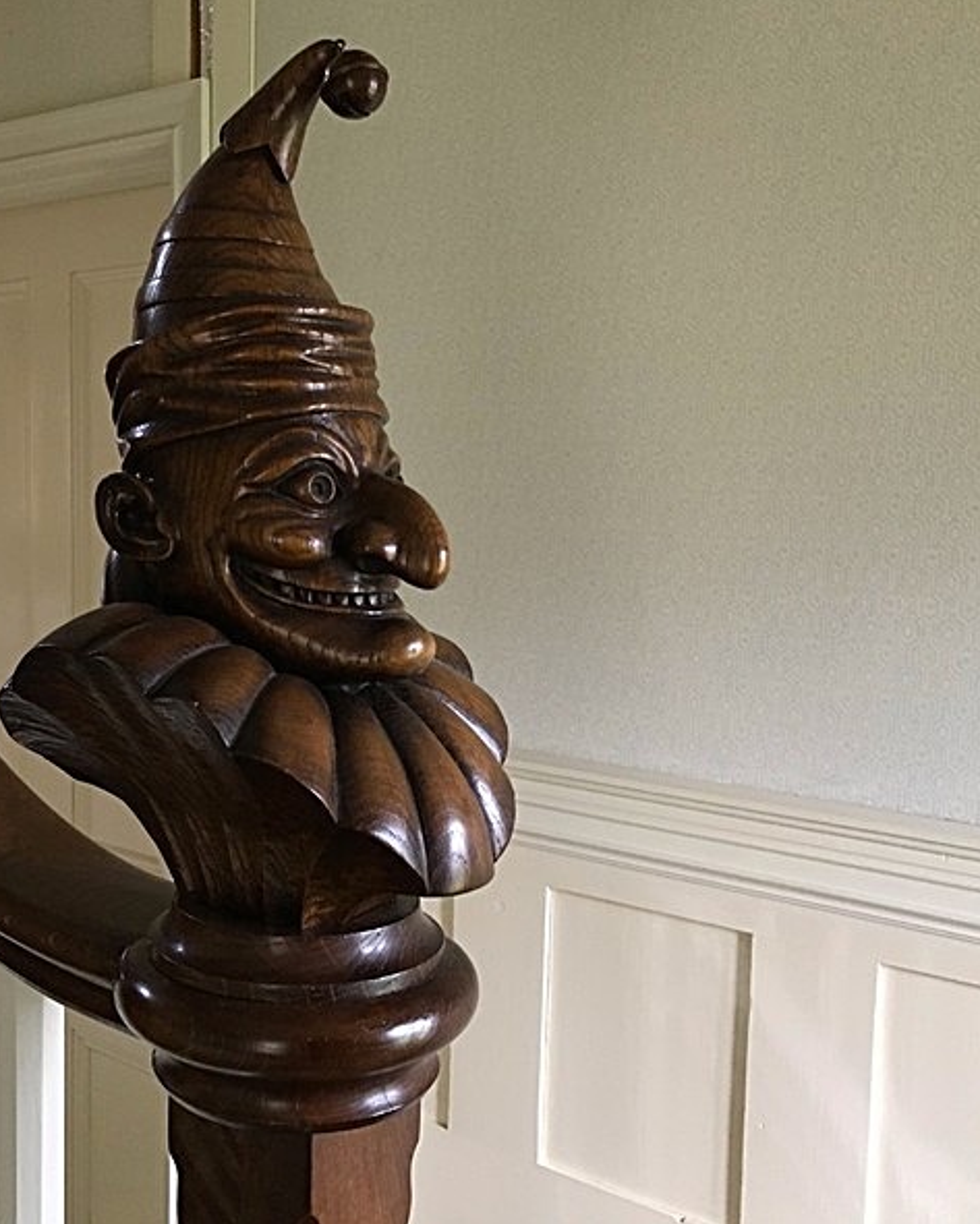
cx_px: 305
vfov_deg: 49.1
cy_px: 609
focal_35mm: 37
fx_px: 1341
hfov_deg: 39.5
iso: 160
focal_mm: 3.99
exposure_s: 1/33
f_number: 1.8
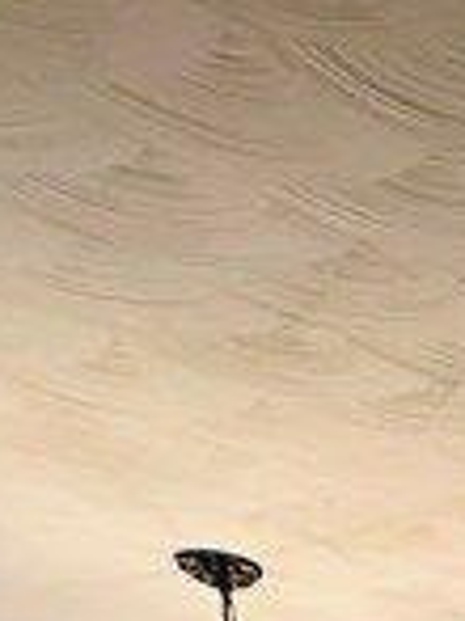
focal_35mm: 73
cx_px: 1061
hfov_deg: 14.5
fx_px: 1309
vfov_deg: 14.8
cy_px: 1521
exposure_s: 1/60
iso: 400
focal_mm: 2.22
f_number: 2.2
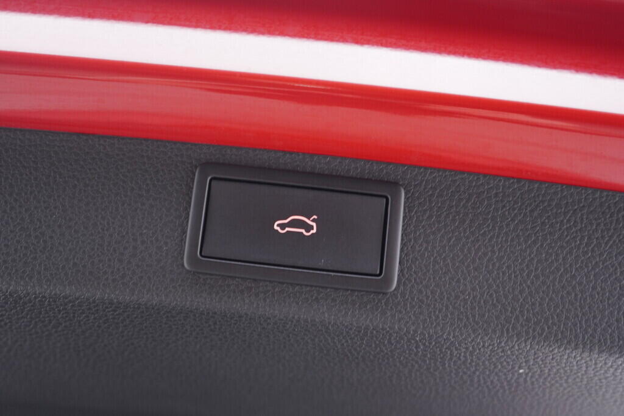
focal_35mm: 36
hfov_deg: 53.1
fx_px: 624
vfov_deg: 36.9
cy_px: 208
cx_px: 312
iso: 400
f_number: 2.8
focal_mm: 24
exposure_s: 1/40
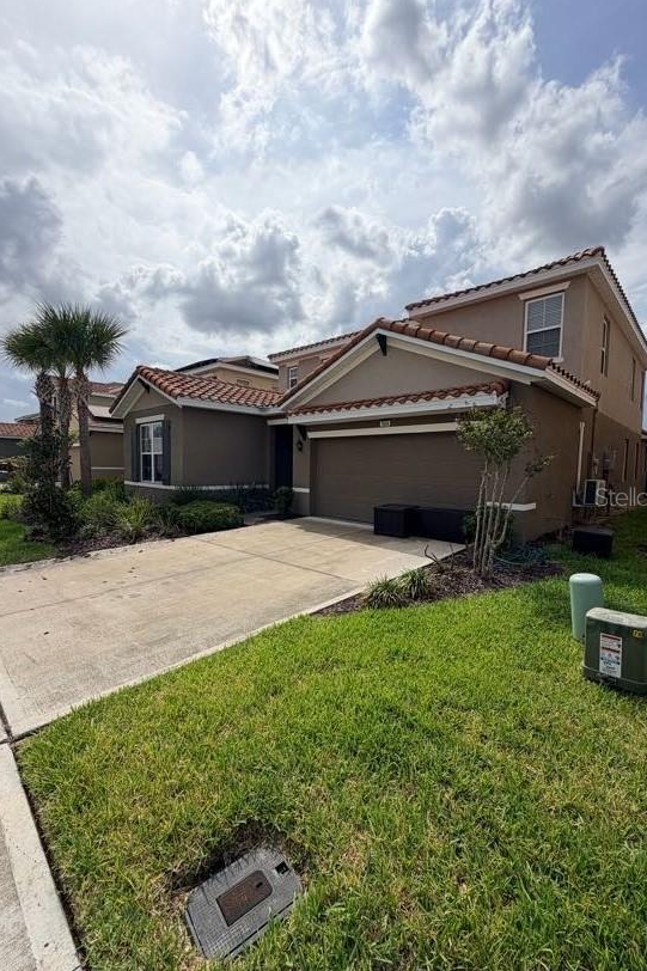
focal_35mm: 15
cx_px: 333
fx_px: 405
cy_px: 496
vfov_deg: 100.4
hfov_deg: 77.3
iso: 20
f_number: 2.2
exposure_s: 1/2165
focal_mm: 2.22
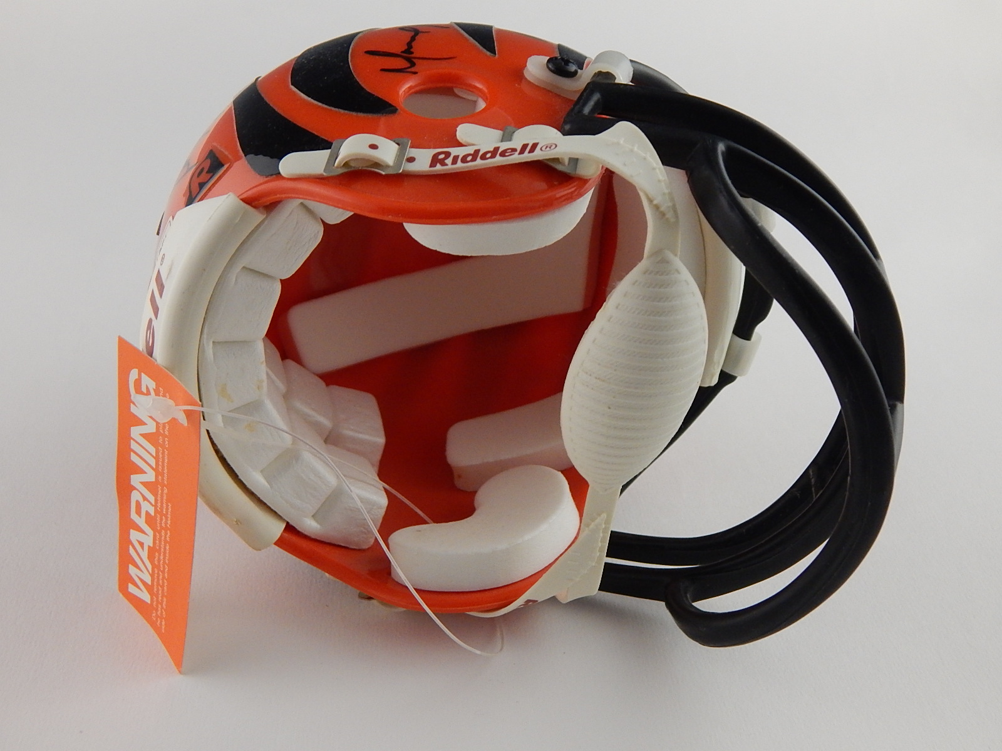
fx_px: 1245
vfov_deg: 33.6
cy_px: 376
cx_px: 501
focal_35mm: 43
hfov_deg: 43.9
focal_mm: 7.7
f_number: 3.6
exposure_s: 1/100
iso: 400
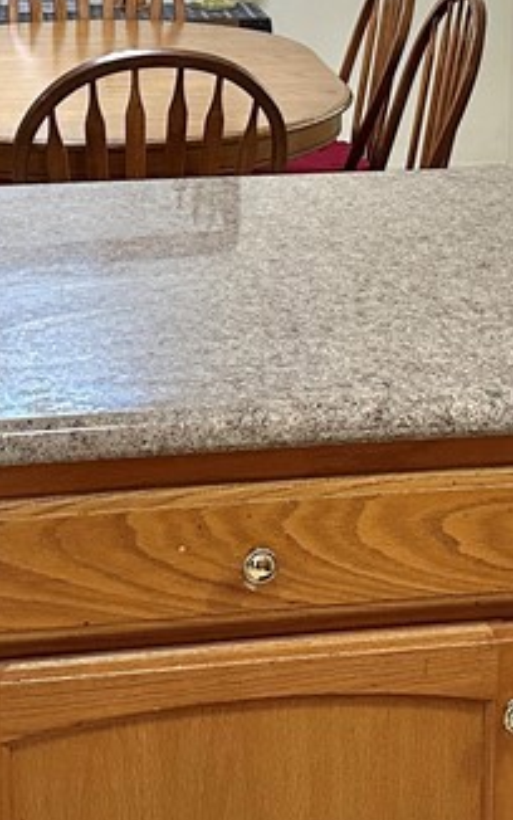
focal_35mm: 80
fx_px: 1788
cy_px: -25
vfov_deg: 24.5
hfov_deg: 16.3
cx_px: 314
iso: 320
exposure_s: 1/60
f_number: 1.78
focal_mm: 6.86
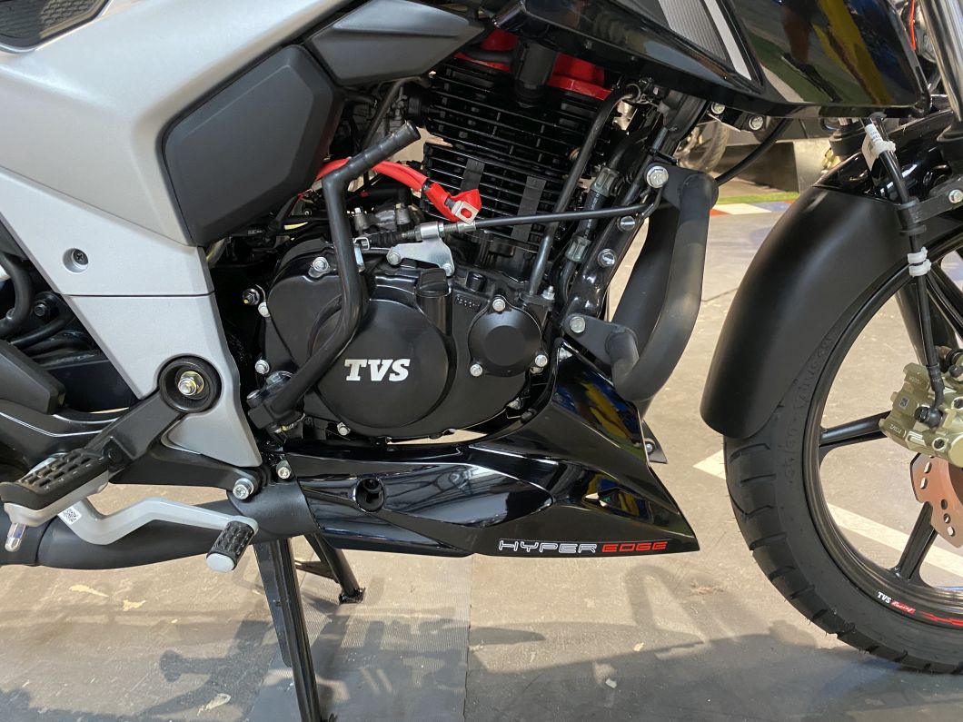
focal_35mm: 26
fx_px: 723
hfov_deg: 67.3
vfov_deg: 53.1
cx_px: 482
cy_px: 361
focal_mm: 4.25
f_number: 1.8
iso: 320
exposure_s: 1/50
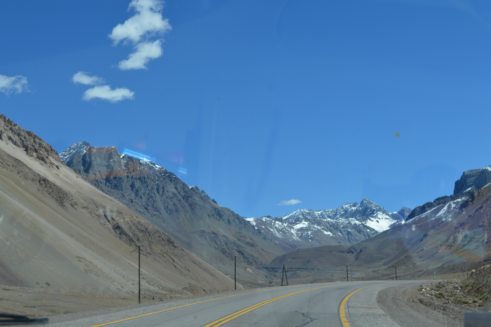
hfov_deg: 36.6
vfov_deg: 24.8
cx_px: 244
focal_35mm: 55
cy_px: 170
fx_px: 743
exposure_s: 1/250
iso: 100
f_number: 8
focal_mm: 35
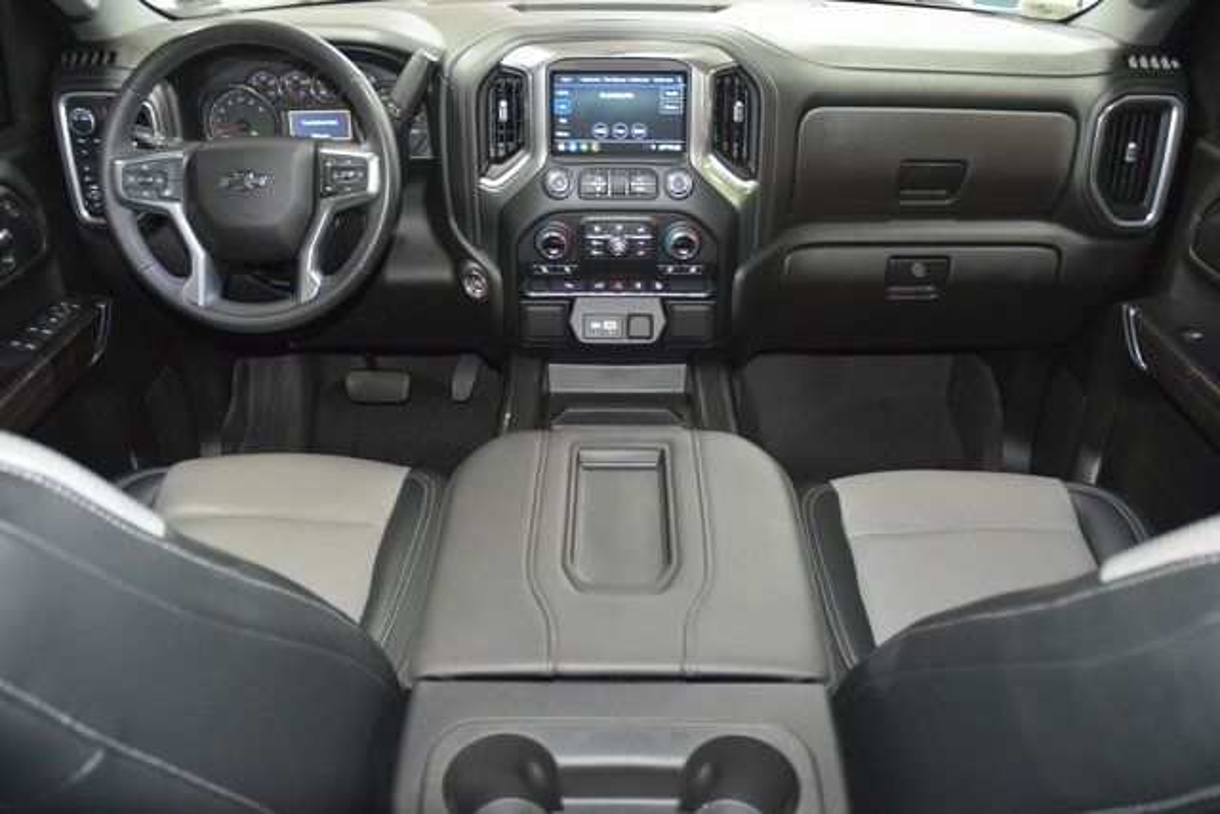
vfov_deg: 48.0
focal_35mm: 27
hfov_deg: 67.4
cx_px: 610
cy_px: 407
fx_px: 915
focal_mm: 18
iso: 3200
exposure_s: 1/30
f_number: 3.5
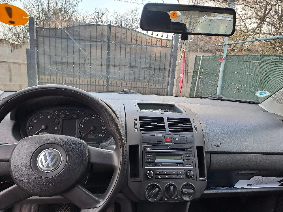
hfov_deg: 69.4
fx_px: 204
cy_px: 106
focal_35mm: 25
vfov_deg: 54.9
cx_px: 142
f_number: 1.8
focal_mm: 4.65
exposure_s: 1/100
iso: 64
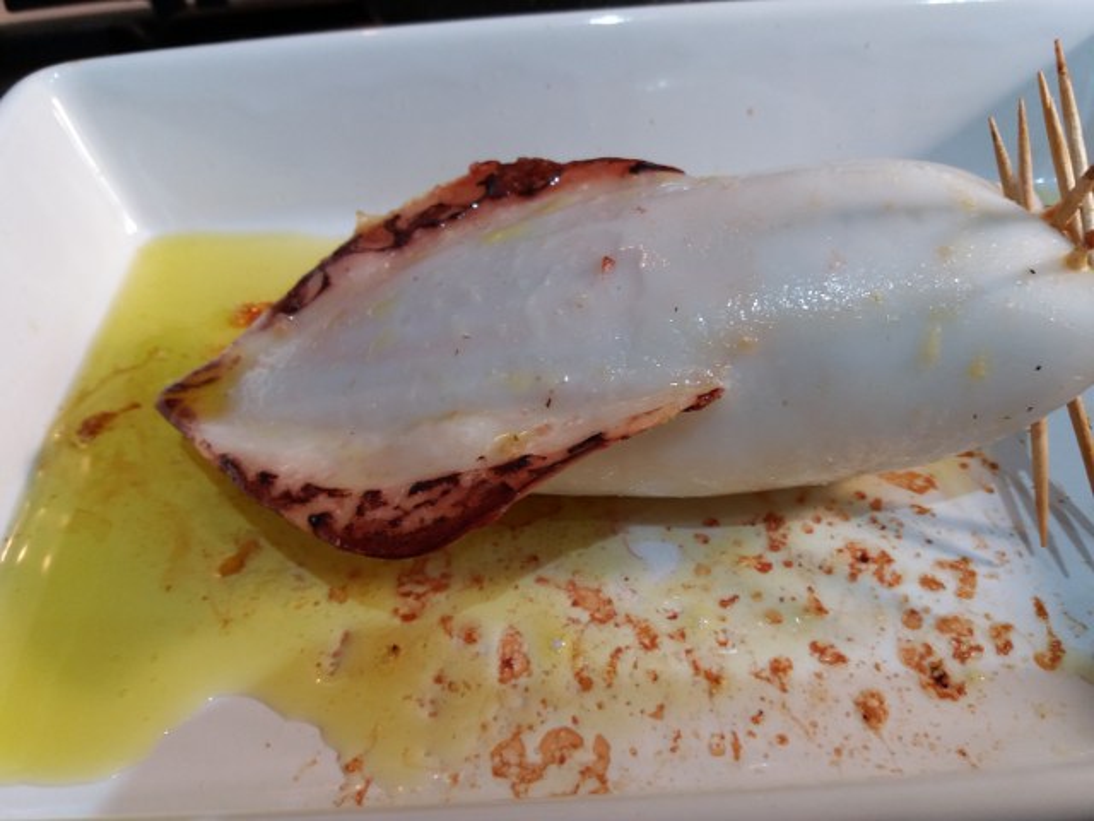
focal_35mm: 28
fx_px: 885
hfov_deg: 63.4
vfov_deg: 49.7
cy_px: 410
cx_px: 547
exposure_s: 1/50
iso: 80
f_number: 1.9
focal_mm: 3.7
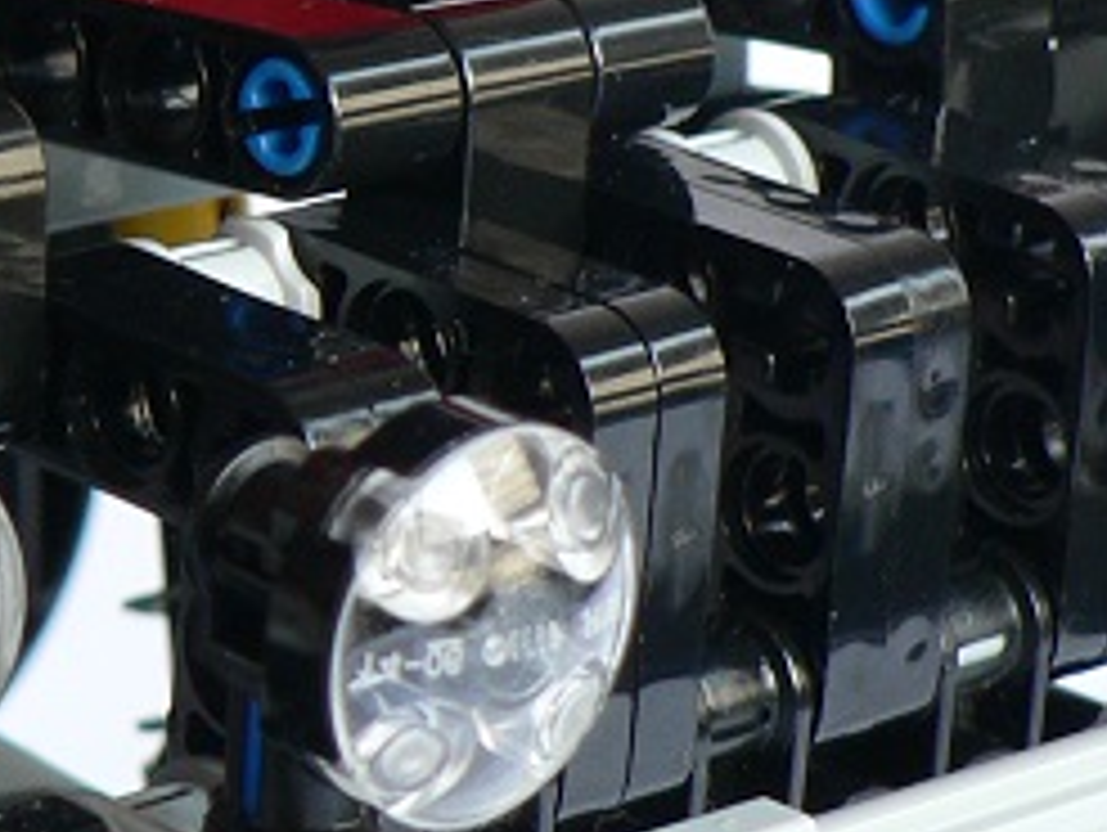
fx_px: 6338
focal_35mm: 198
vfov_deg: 7.5
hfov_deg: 9.9
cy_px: 36
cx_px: -135
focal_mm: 10.2
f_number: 3.2
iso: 100
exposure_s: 1/30
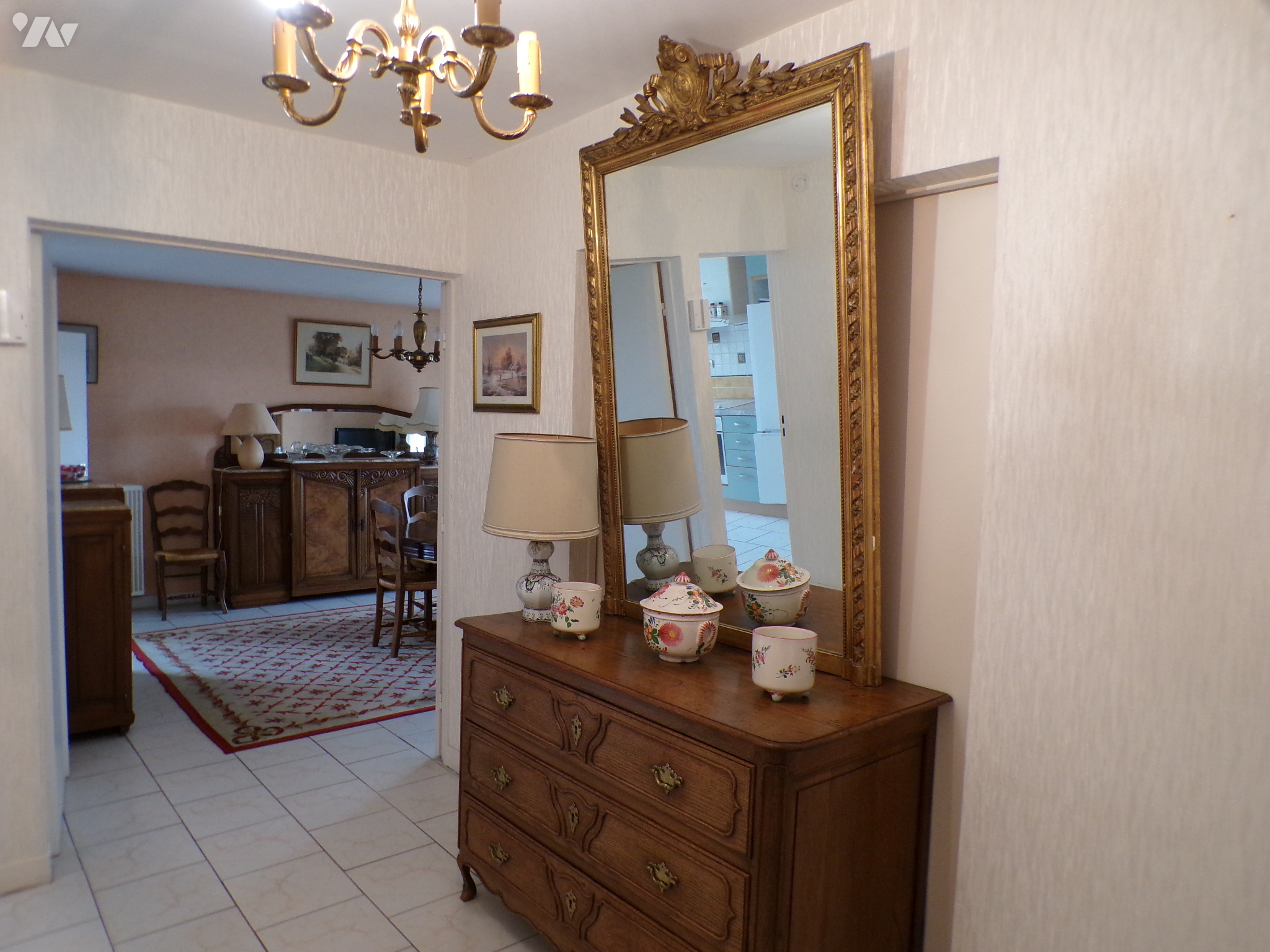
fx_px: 881
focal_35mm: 24
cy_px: 476
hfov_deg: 71.6
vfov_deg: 56.8
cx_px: 635
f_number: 3
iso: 373
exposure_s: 1/17
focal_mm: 4.3
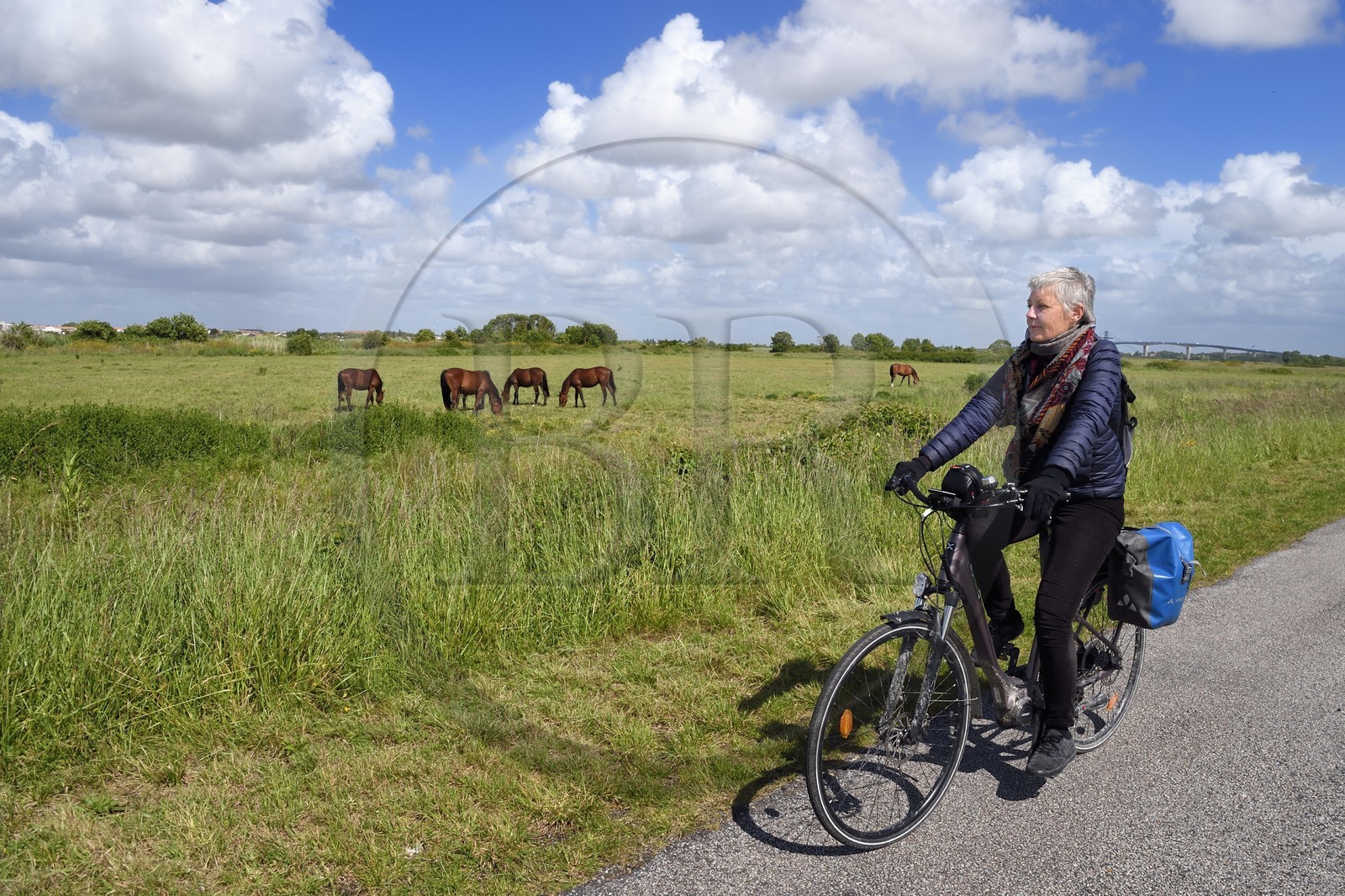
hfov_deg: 73.8
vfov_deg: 53.1
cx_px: 672
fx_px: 896
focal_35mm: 24
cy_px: 448
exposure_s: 1/1250
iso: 200
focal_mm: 24
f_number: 8
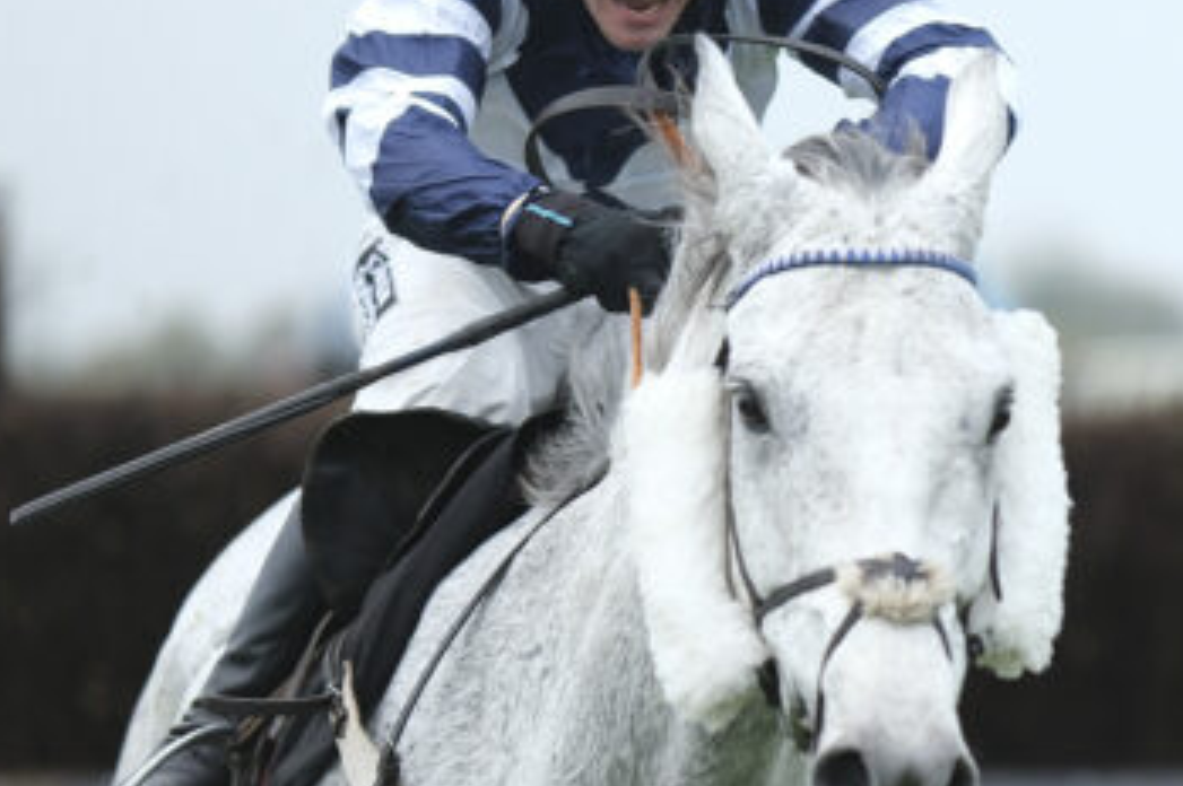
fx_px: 6599
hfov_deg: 10.2
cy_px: 303
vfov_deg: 6.8
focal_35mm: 201
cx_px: 841
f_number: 1.2
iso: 800
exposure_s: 1/1250
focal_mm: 75
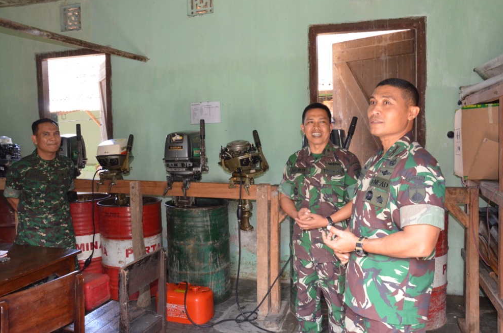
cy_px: 161
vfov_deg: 46.2
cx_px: 259
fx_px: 390
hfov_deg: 65.6
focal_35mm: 28
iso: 2500
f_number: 6.3
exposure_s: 1/100
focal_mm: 18
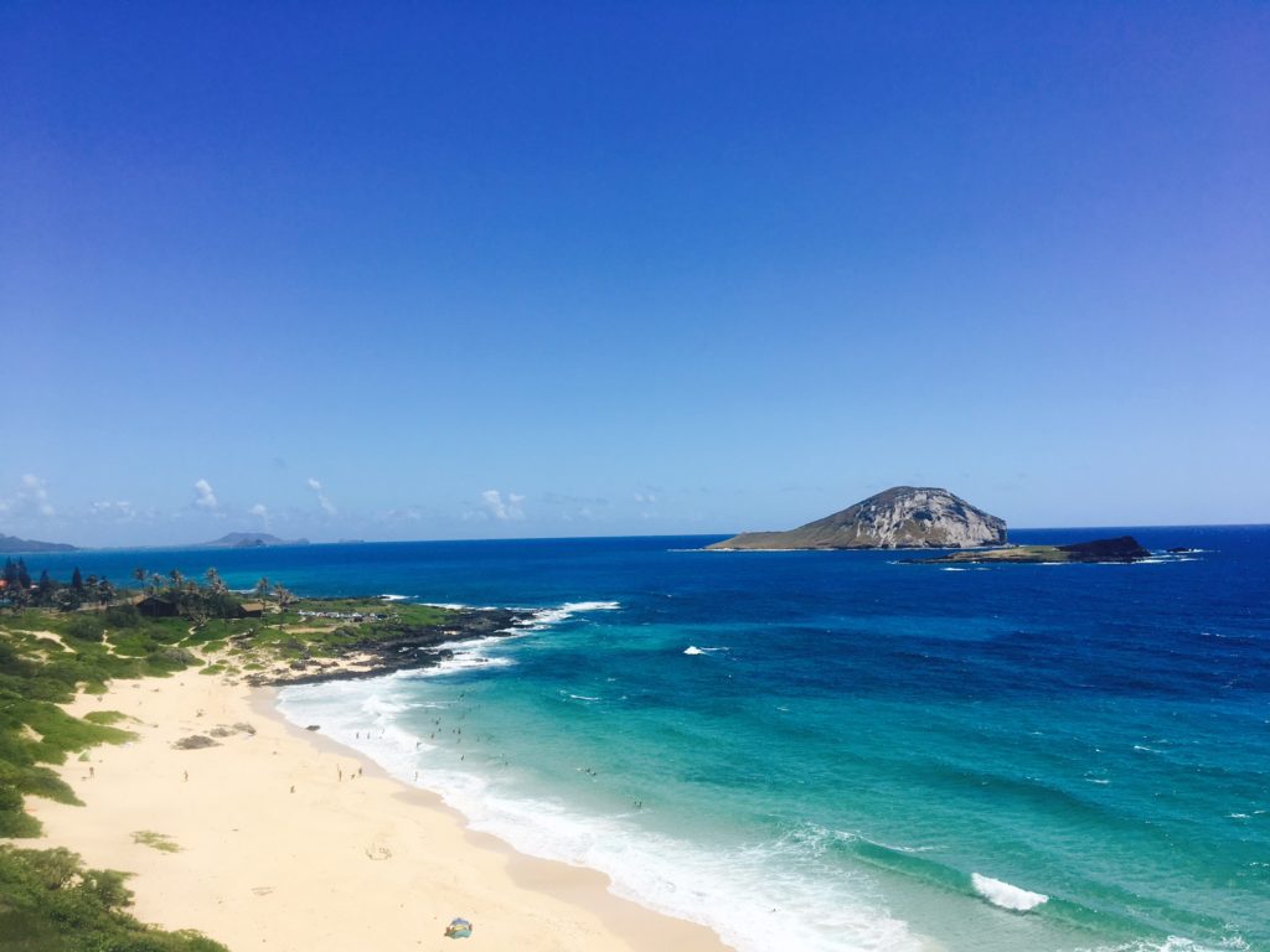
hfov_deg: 61.7
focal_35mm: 29
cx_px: 635
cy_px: 476
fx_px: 1064
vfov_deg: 48.2
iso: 25
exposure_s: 1/3205
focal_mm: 4.15
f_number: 2.2
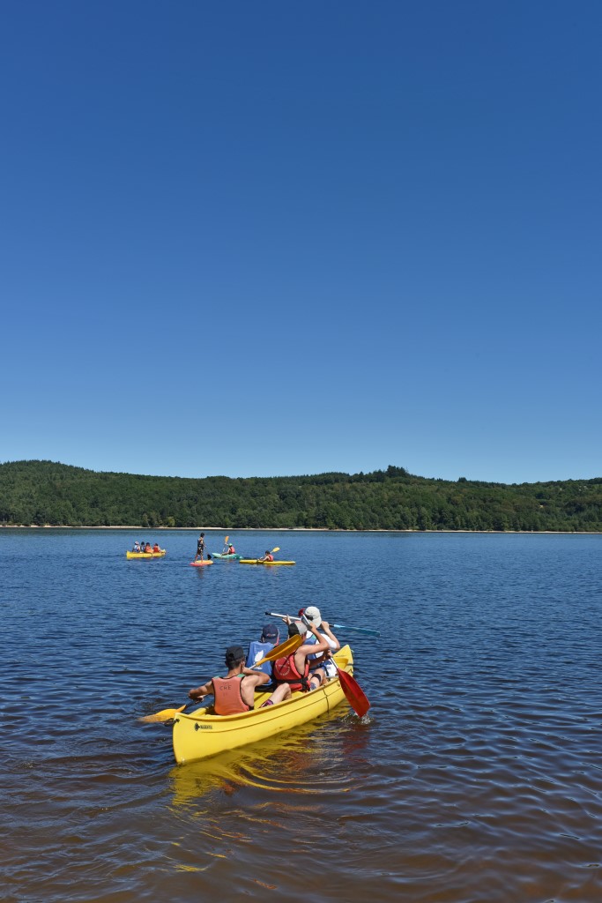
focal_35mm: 35
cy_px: 452
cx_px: 301
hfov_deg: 37.9
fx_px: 878
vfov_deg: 54.4
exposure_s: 1/320
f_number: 11
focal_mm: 35
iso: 80
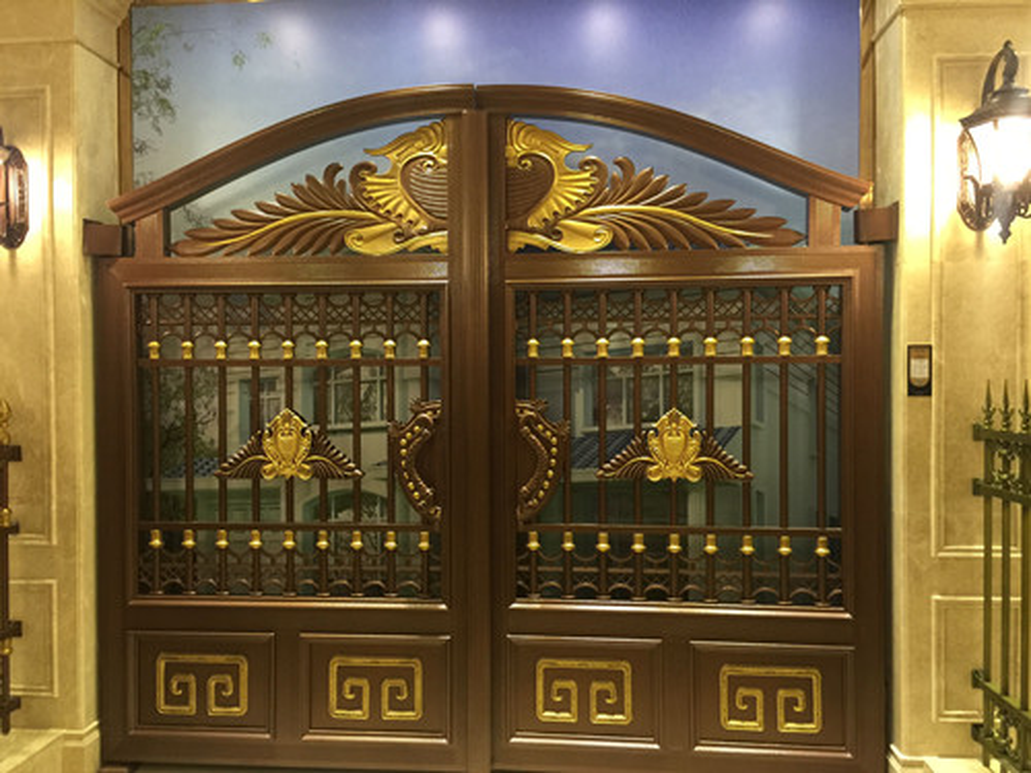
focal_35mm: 29
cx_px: 516
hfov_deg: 61.7
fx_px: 864
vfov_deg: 48.2
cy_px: 386
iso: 100
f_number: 2.2
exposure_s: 1/17
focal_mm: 4.15
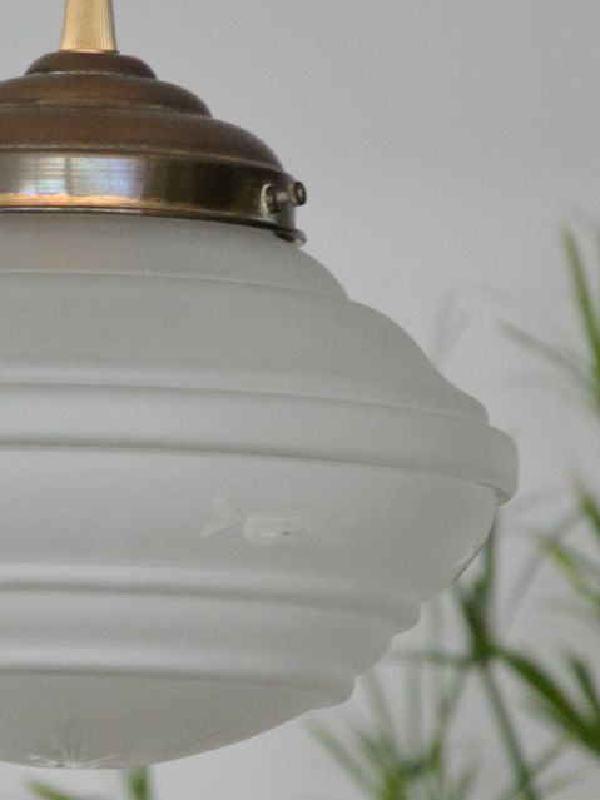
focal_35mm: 320
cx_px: 102
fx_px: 7398
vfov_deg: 6.2
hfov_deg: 4.6
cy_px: 91
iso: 1400
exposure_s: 1/125
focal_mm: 105
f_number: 5.6
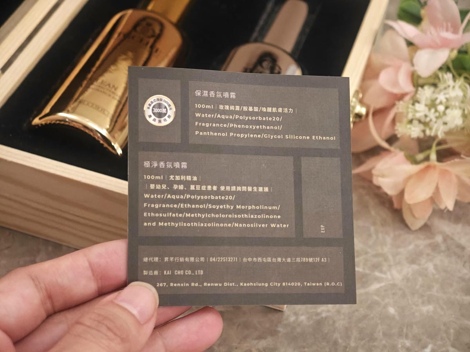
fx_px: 1018
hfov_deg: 26.0
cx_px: 235
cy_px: 176
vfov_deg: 19.6
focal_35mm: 75
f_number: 1.8
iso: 800
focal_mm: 12.28
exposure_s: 1/60
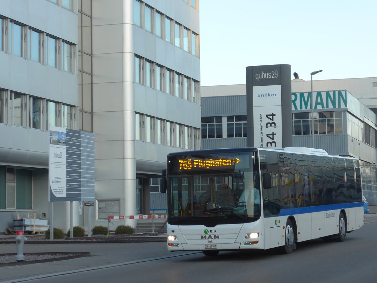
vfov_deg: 16.6
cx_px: 203
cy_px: 151
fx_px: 969
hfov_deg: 22.0
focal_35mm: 89
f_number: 4.4
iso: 320
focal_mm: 16
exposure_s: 1/320
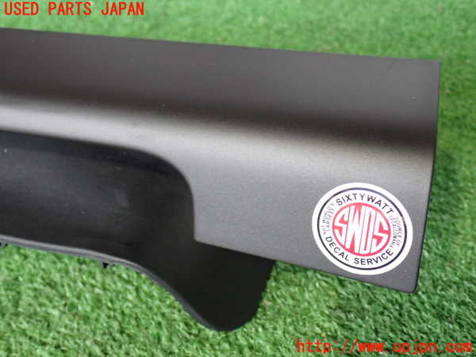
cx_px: 238
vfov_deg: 32.9
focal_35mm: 44
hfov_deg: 42.9
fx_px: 605
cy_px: 178
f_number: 2.9
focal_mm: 7.84
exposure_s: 1/40
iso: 640
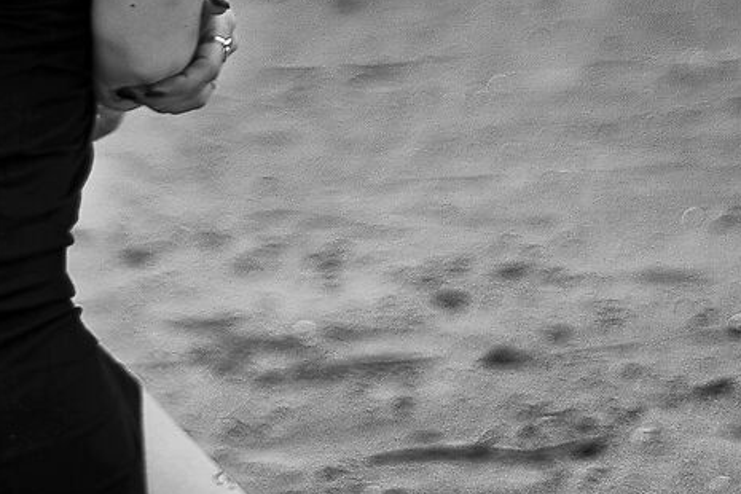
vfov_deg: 5.2
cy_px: -696
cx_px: -45
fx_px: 5310
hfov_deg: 7.9
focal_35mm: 258
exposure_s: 1/1000
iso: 64
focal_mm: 50
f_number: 2
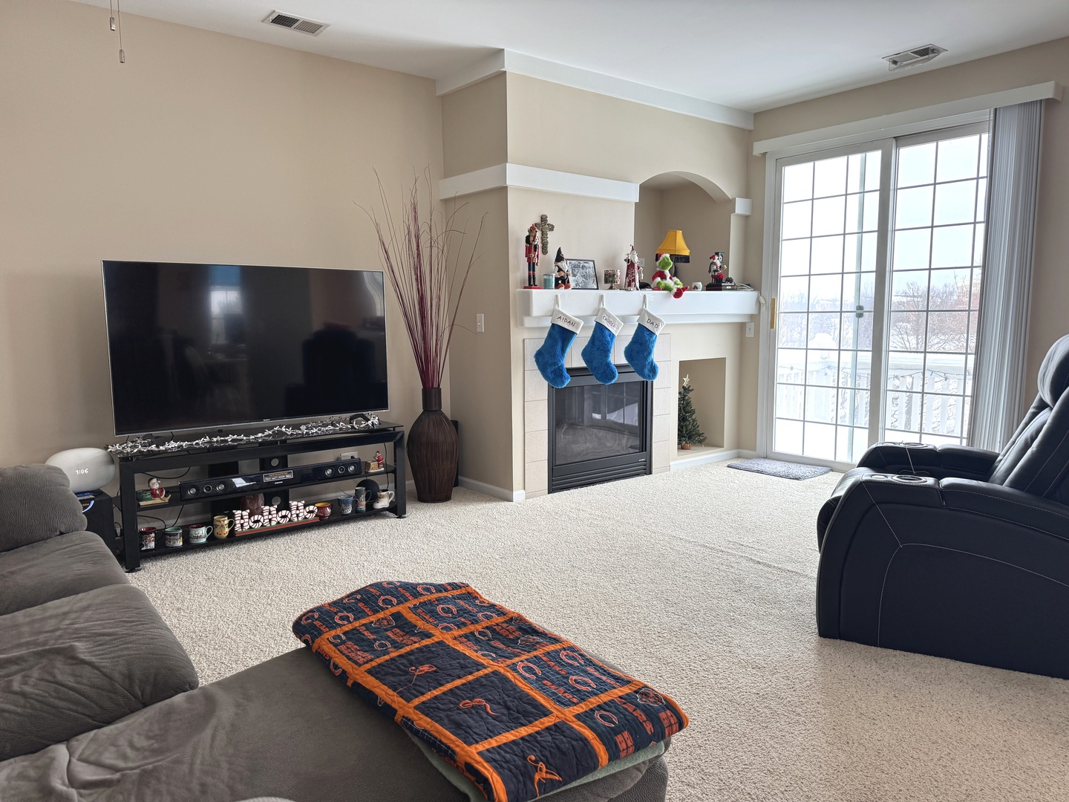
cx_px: 534
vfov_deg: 56.8
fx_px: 741
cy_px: 401
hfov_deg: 71.6
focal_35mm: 24
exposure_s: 1/120
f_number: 1.78
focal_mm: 6.76
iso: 64
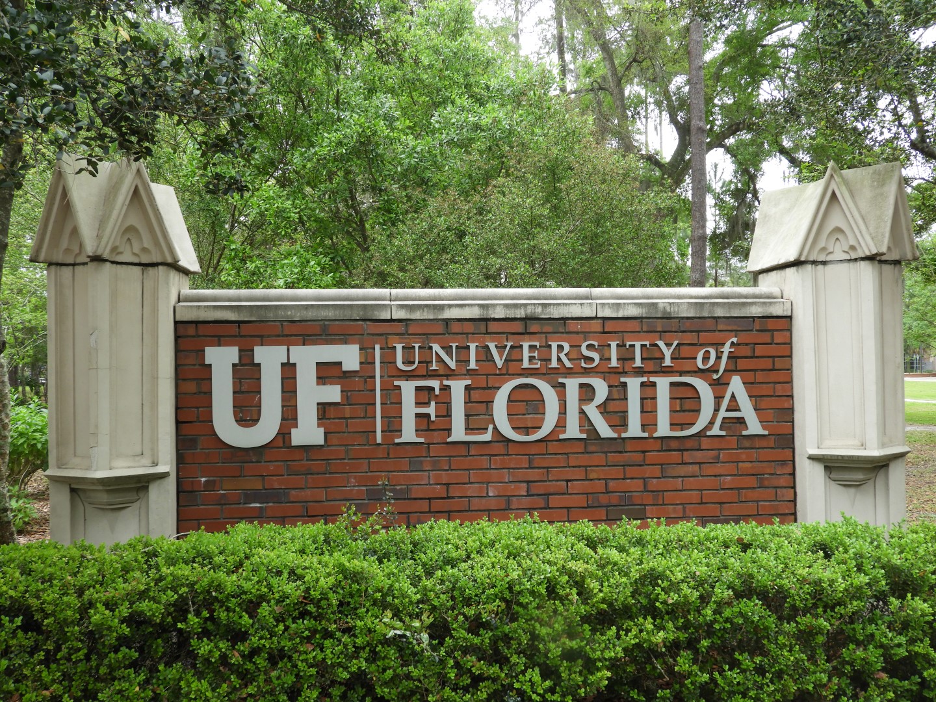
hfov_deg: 55.4
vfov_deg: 42.9
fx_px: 892
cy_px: 351
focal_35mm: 33
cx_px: 468
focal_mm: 5.9
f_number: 3.6
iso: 100
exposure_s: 1/100
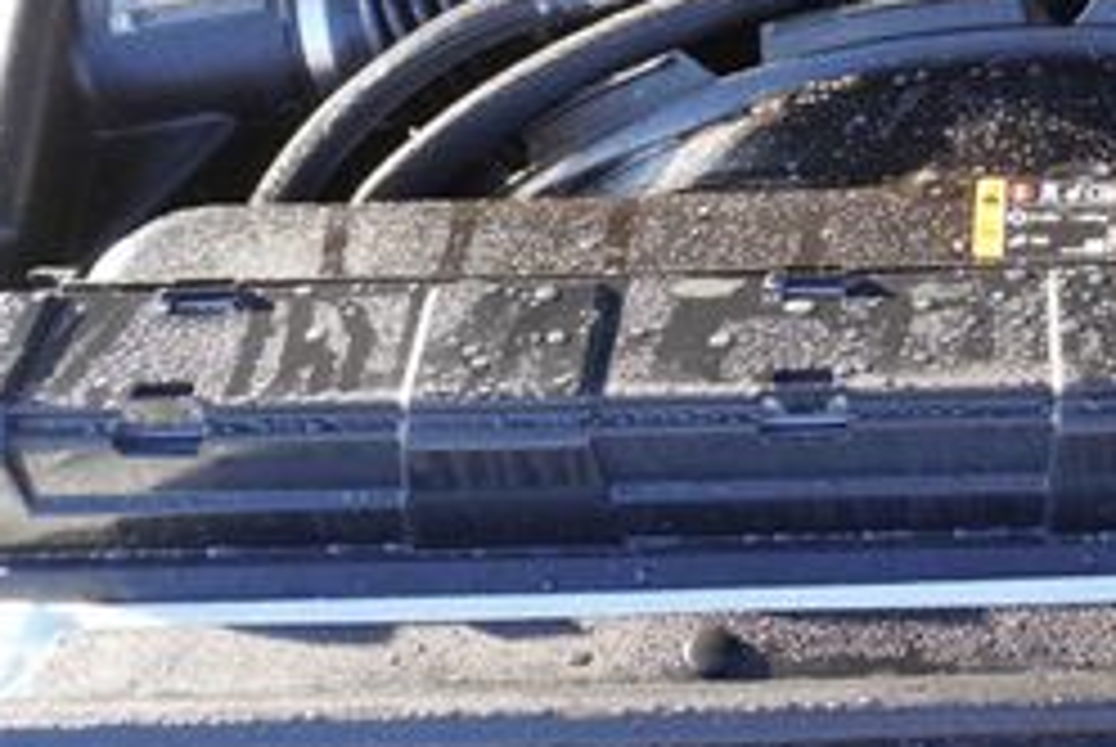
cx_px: 1062
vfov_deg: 20.8
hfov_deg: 30.5
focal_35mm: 62
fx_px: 1924
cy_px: -99
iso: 160
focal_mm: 16
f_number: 4
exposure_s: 1/60
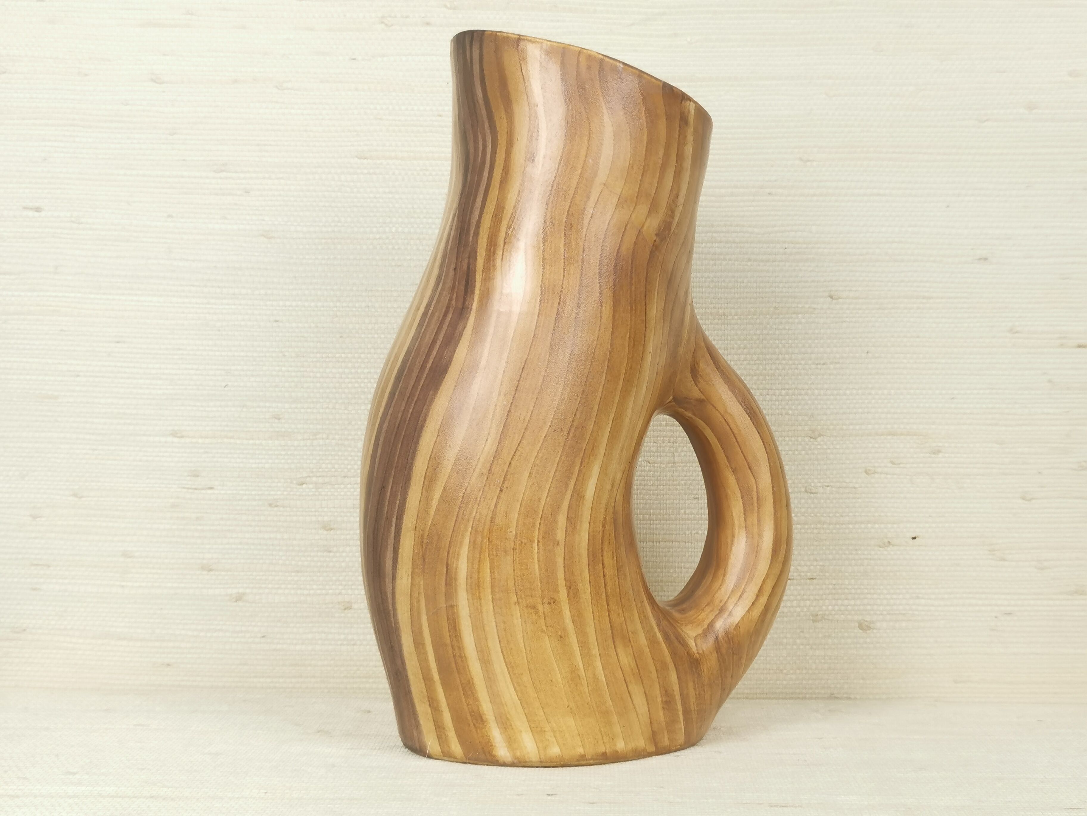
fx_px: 2010
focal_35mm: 64
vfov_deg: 22.9
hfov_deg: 30.3
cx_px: 544
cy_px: 408
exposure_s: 1/100
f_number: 1.8
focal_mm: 5.58
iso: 50
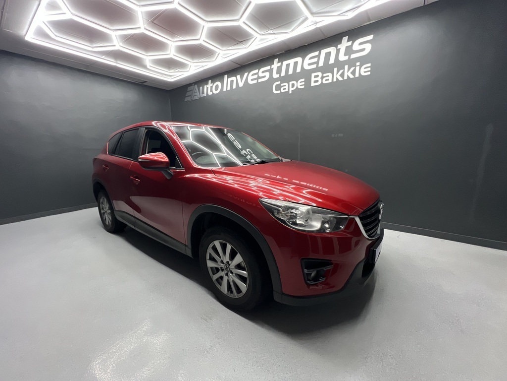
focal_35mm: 13
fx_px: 190
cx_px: 254
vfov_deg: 89.9
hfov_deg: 106.2
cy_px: 190
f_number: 1.8
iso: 250
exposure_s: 1/100
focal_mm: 1.57
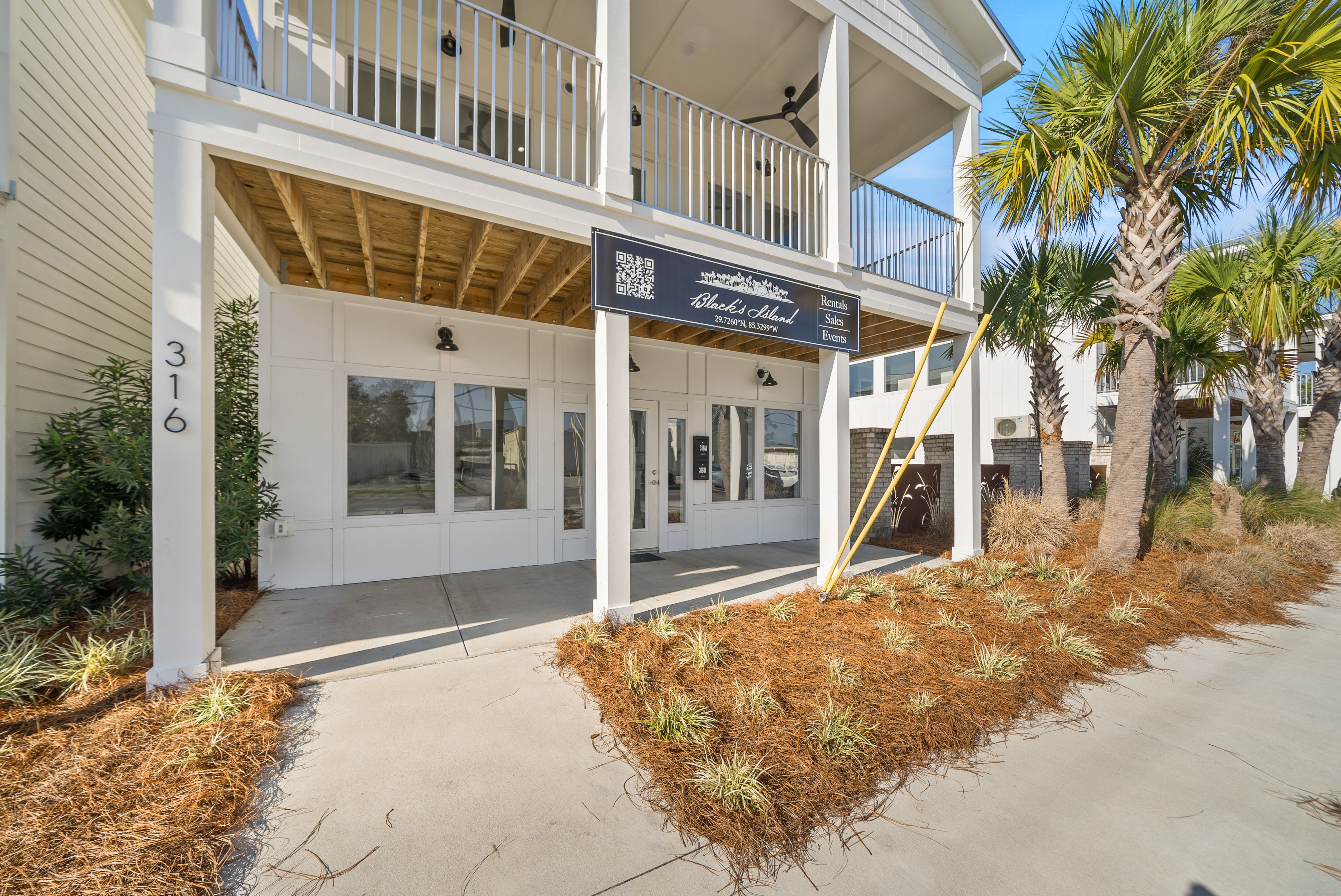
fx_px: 447
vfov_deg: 90.1
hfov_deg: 112.6
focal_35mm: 12
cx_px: 670
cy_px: 448
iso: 50
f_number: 7.1
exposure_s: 1/100
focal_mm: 12
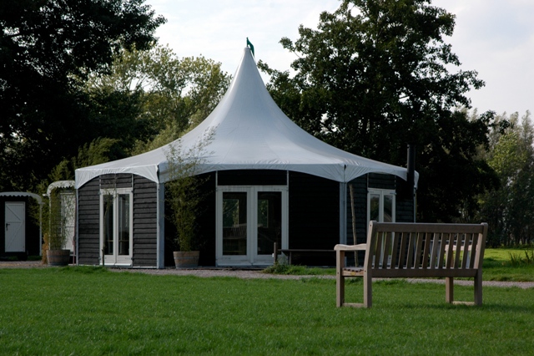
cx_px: 267
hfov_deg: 18.9
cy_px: 178
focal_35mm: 108
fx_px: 1601
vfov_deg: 12.7
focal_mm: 72
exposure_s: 1/320
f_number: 9
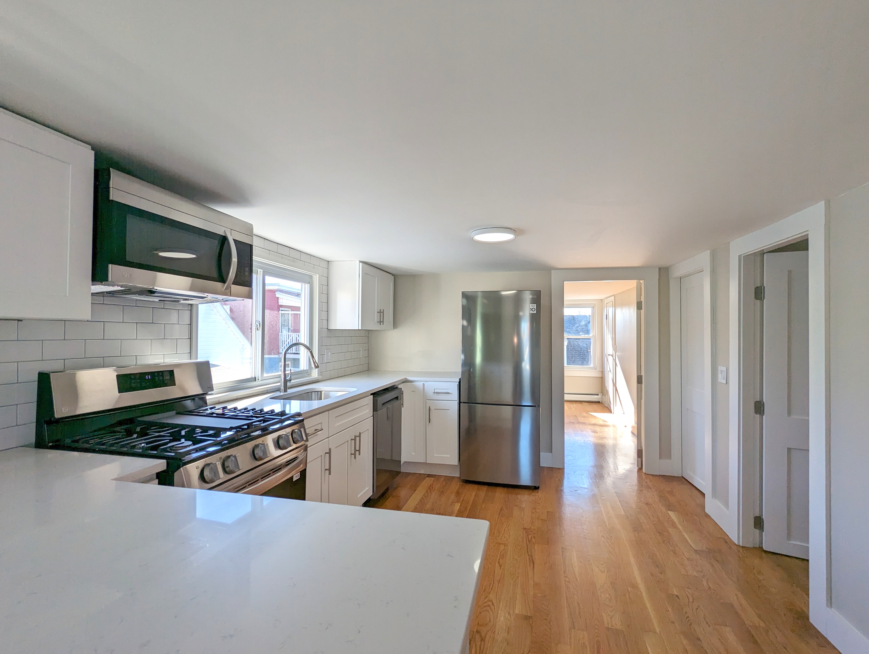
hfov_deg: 94.4
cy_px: 327
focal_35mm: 16
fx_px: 402
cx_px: 434
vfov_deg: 78.2
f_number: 2.2
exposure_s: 1/251
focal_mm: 2.35
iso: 51
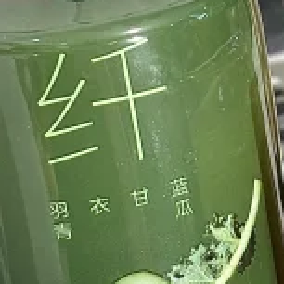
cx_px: 323
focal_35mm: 216
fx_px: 2005
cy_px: 98
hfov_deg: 8.0
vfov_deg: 8.1
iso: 40
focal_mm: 5.96
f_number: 1.6
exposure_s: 1/100
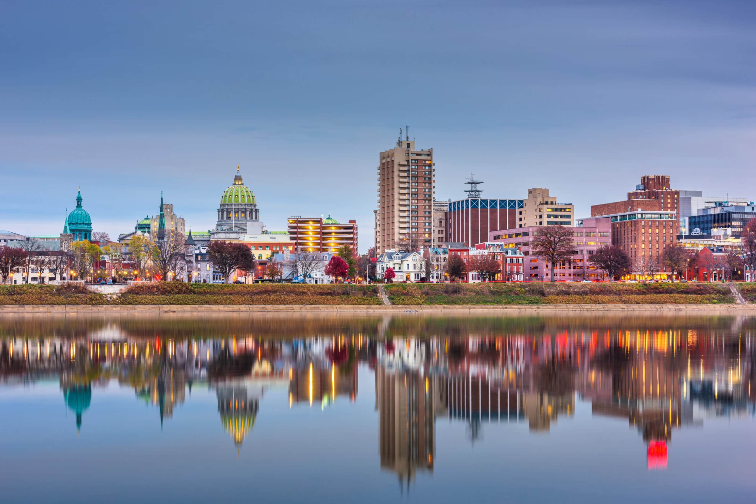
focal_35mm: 70
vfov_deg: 19.5
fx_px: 1471
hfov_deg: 28.8
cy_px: 252
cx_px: 378
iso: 64
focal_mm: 70
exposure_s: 30
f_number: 16
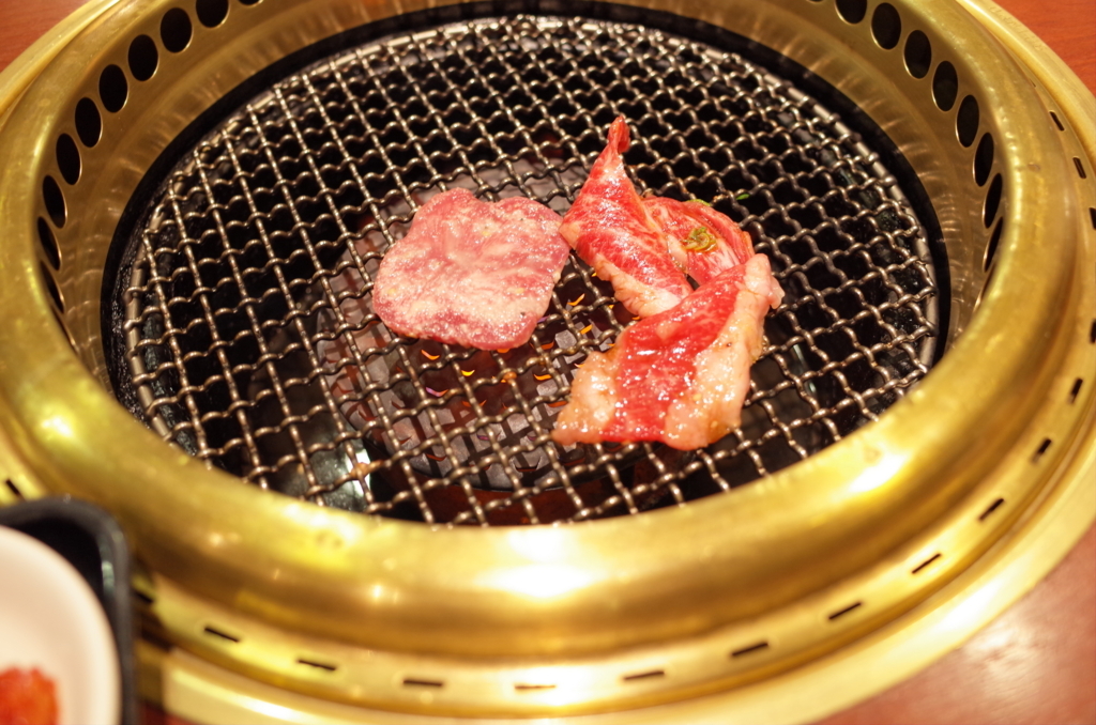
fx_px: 851
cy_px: 362
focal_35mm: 28
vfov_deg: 46.2
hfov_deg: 65.6
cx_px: 548
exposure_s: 1/40
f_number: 2.8
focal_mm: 18.3
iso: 560
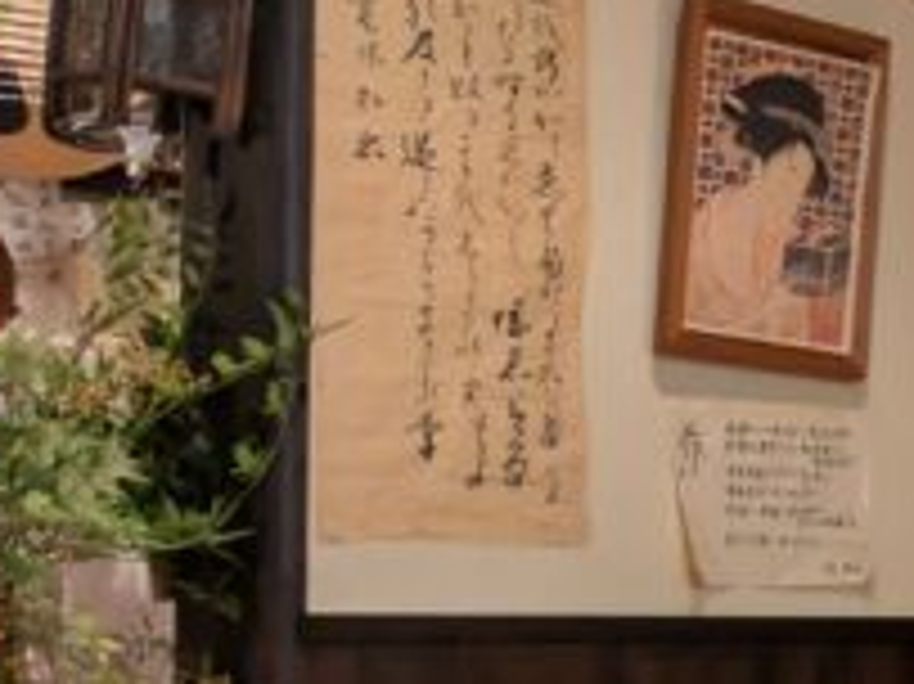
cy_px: 277
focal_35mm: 126
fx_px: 3325
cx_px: 1661
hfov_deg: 13.9
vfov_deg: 11.7
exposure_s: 1/30
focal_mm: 5.43
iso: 177
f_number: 1.89
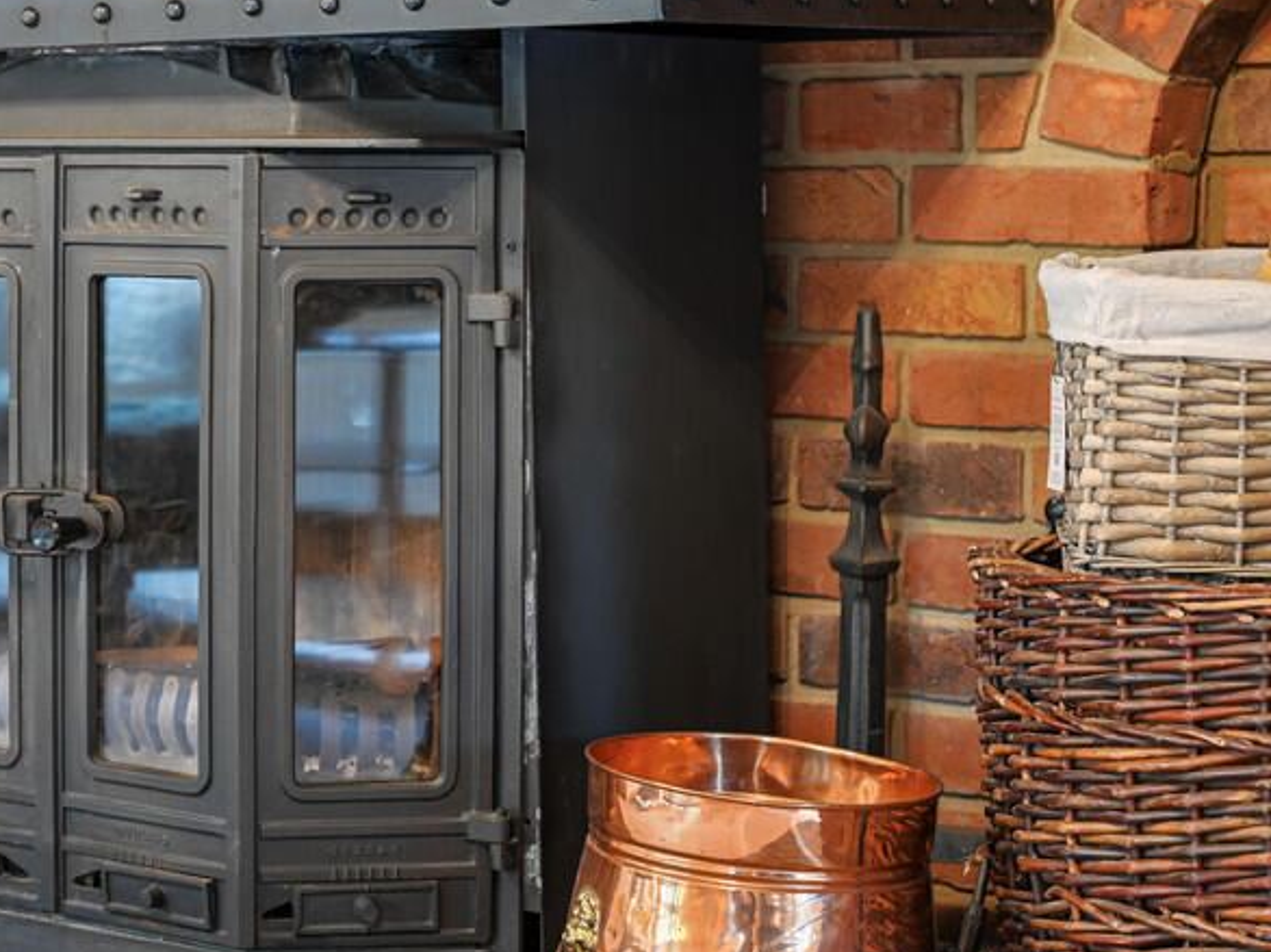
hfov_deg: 22.9
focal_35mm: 84
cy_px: 435
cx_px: 232
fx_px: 3083
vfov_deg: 17.6
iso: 2500
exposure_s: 1/2.5
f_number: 5
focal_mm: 50
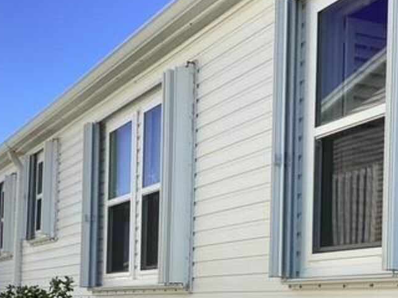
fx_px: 713
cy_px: 281
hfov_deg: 31.0
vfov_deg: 22.9
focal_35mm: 62
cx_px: 262
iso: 25
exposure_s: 1/981
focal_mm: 3.3
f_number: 2.4
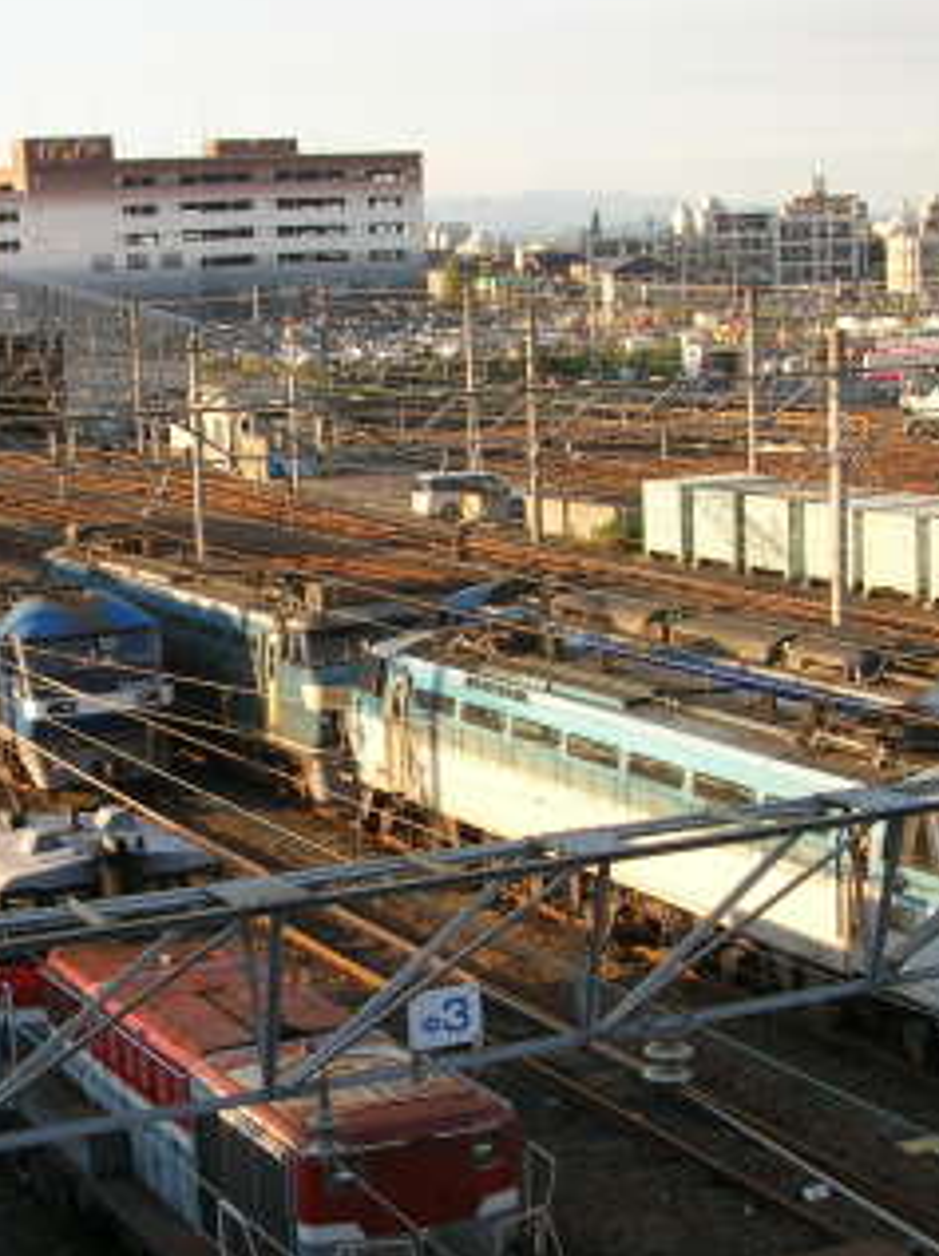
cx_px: 309
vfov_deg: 27.4
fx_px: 2573
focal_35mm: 71
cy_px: 678
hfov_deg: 20.6
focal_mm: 7.5
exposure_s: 1/243
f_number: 3.1
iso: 50
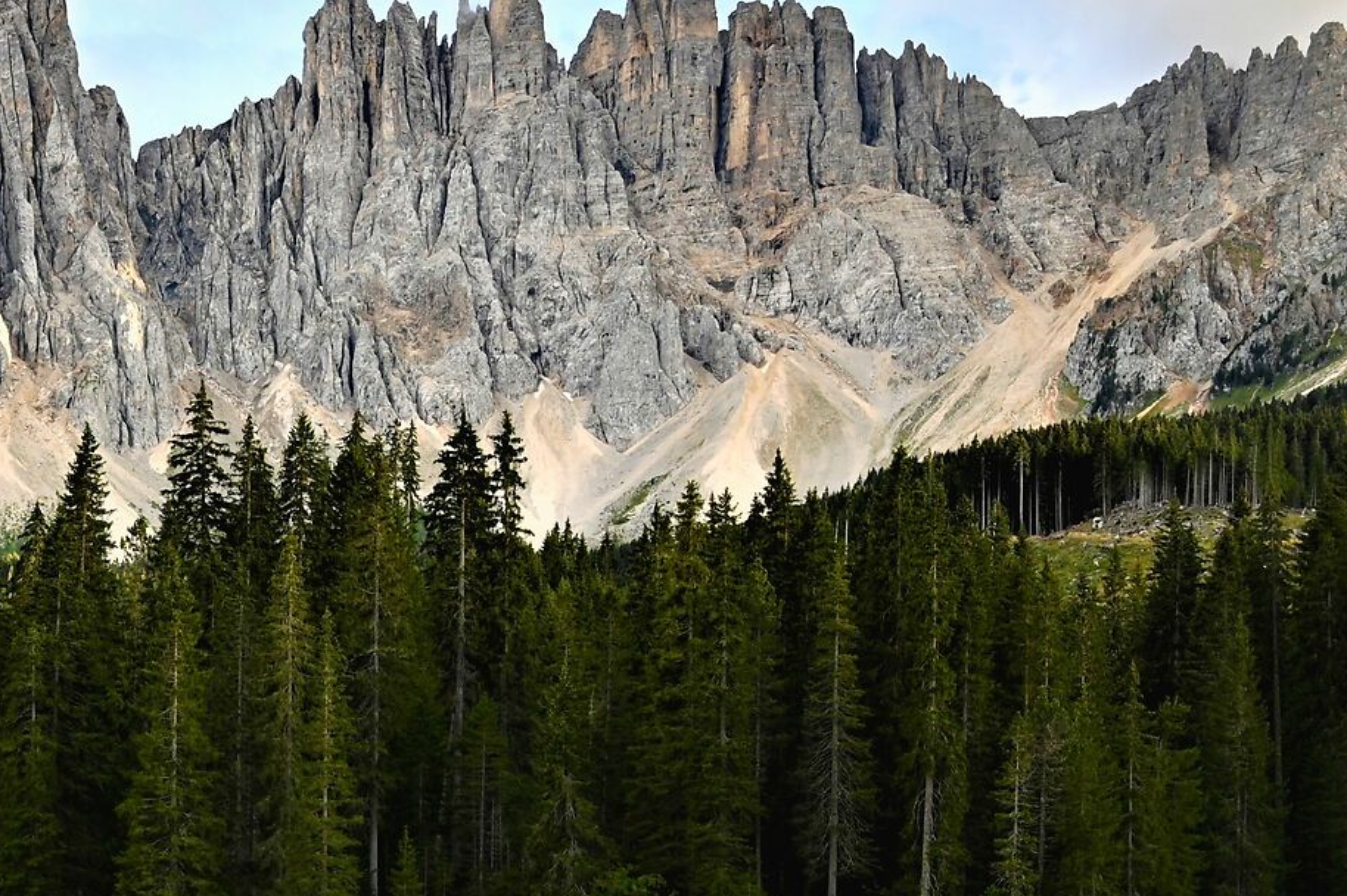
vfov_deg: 20.6
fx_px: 2355
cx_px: 77
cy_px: 963
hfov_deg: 30.2
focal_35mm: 63
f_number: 4
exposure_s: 1/100
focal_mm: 24
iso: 100
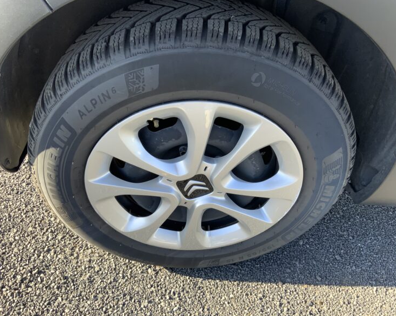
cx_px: 203
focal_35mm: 31
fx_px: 363
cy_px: 157
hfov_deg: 57.2
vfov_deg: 47.1
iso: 16
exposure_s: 1/192
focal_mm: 3
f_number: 1.8
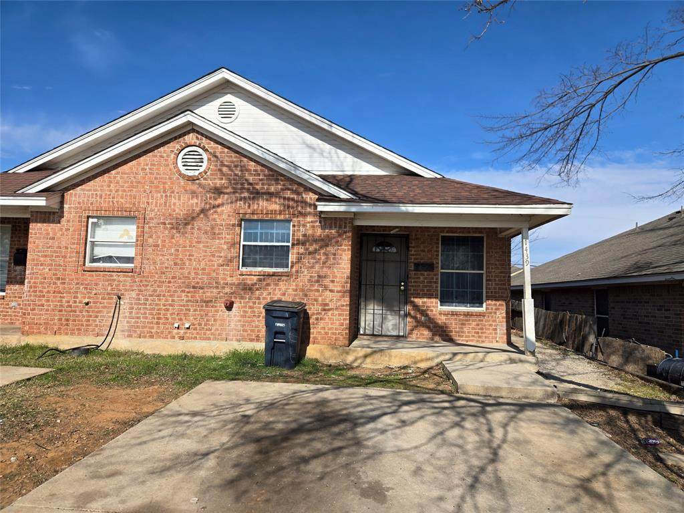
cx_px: 342
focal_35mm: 23
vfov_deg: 58.9
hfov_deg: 73.9
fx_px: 454
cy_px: 256
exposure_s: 1/2321
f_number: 1.8
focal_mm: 5.4
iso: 25
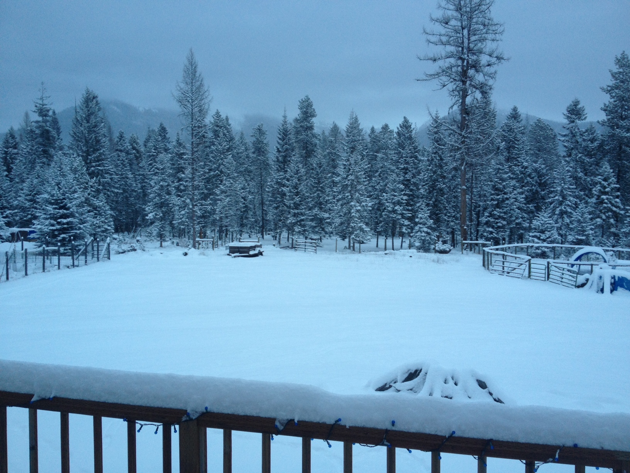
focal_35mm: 35
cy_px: 236
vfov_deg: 40.7
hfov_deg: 52.6
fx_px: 637
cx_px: 315
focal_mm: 4.28
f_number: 2.4
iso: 80
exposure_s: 1/20
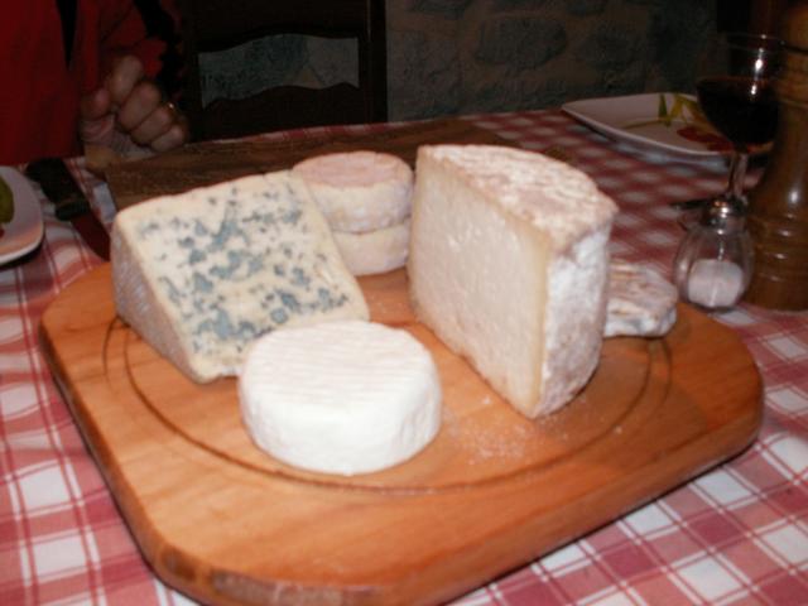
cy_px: 303
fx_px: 817
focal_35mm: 35
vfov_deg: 40.7
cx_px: 404
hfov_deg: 52.6
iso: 160
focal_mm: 5.86
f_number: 3.2
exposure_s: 1/40
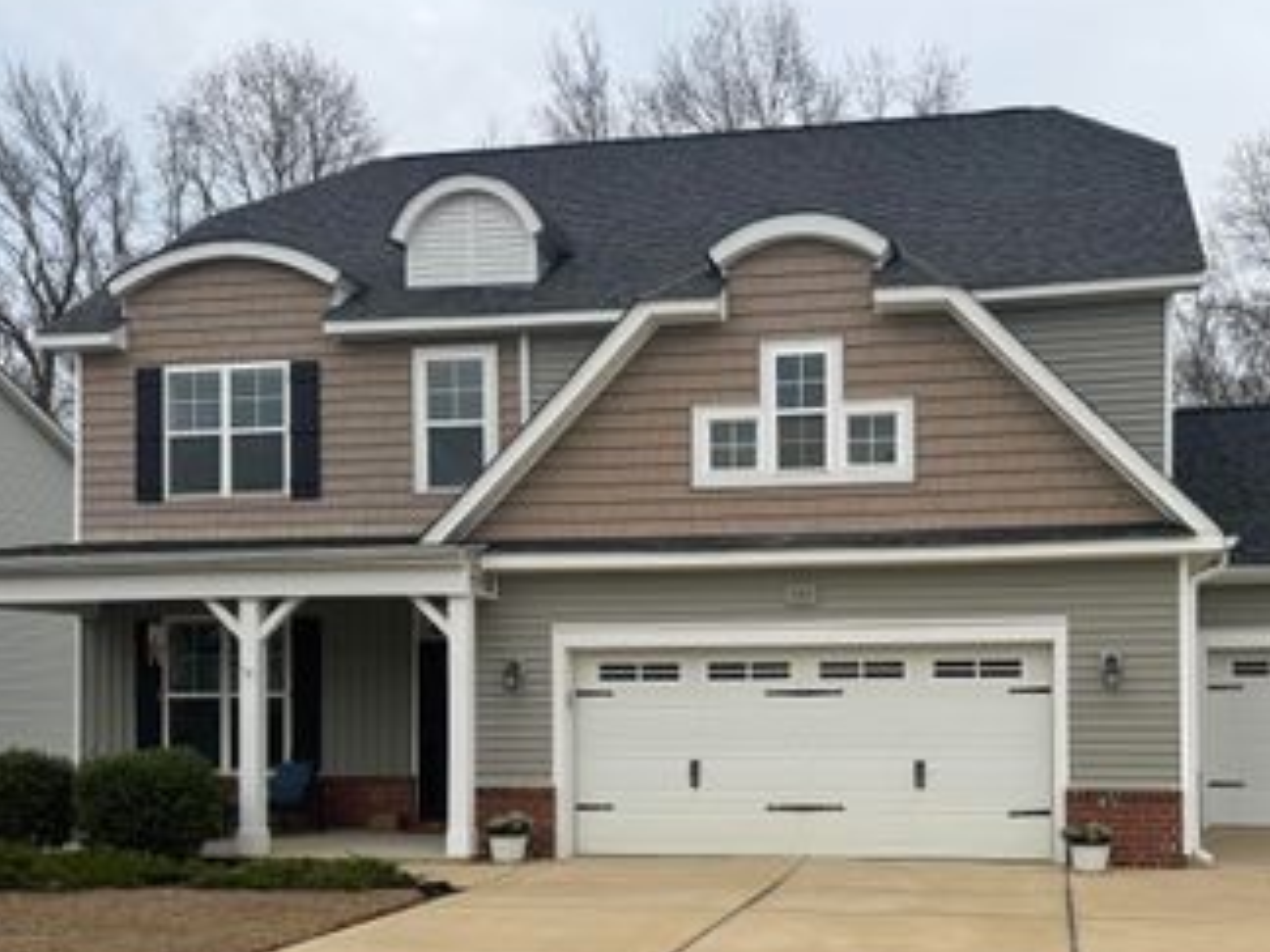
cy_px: 680
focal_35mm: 37
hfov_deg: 49.5
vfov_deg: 38.0
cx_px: 823
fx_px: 1357
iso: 80
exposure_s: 1/3802
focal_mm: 6.76
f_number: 1.78
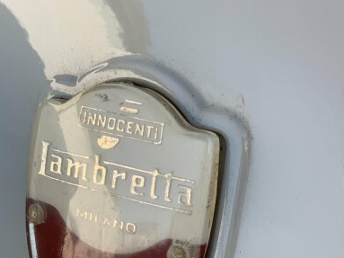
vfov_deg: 16.8
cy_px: 205
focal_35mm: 87
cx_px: 126
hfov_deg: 22.4
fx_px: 864
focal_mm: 6
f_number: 2.4
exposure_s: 1/184
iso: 16
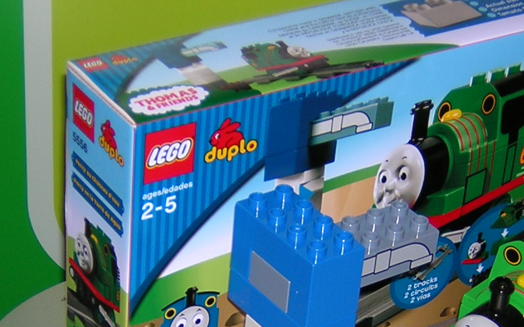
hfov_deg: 18.9
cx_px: 275
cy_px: 306
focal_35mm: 110
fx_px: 1570
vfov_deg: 11.8
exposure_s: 1/60.1
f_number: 3.2
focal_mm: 7.1
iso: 100
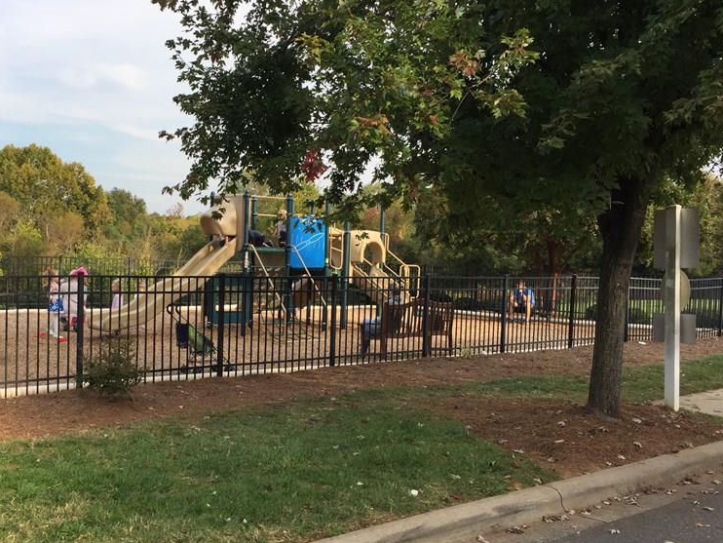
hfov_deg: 46.1
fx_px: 836
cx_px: 244
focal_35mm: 40
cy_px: 289
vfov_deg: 36.0
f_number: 2.2
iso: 32
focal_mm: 4.15
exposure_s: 1/732
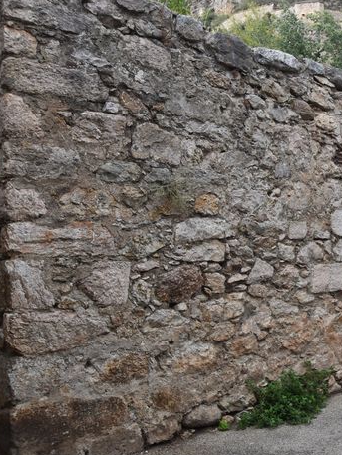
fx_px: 568
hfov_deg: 30.8
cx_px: 352
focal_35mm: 43
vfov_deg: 43.7
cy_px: 203
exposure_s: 1/250
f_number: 8
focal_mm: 13
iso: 400
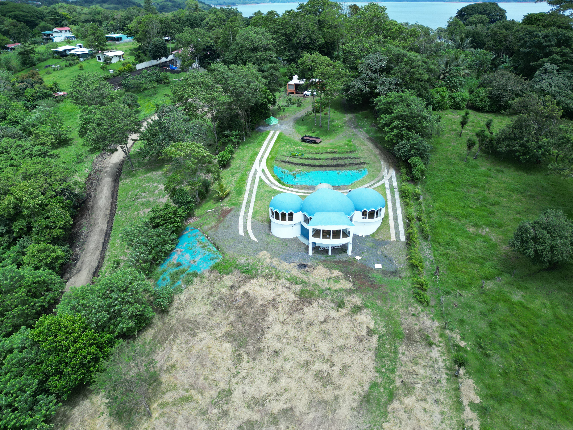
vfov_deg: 56.8
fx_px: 397
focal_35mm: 24
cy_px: 215
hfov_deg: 71.6
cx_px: 286
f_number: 1.7
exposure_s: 1/1500
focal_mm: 6.72
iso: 100
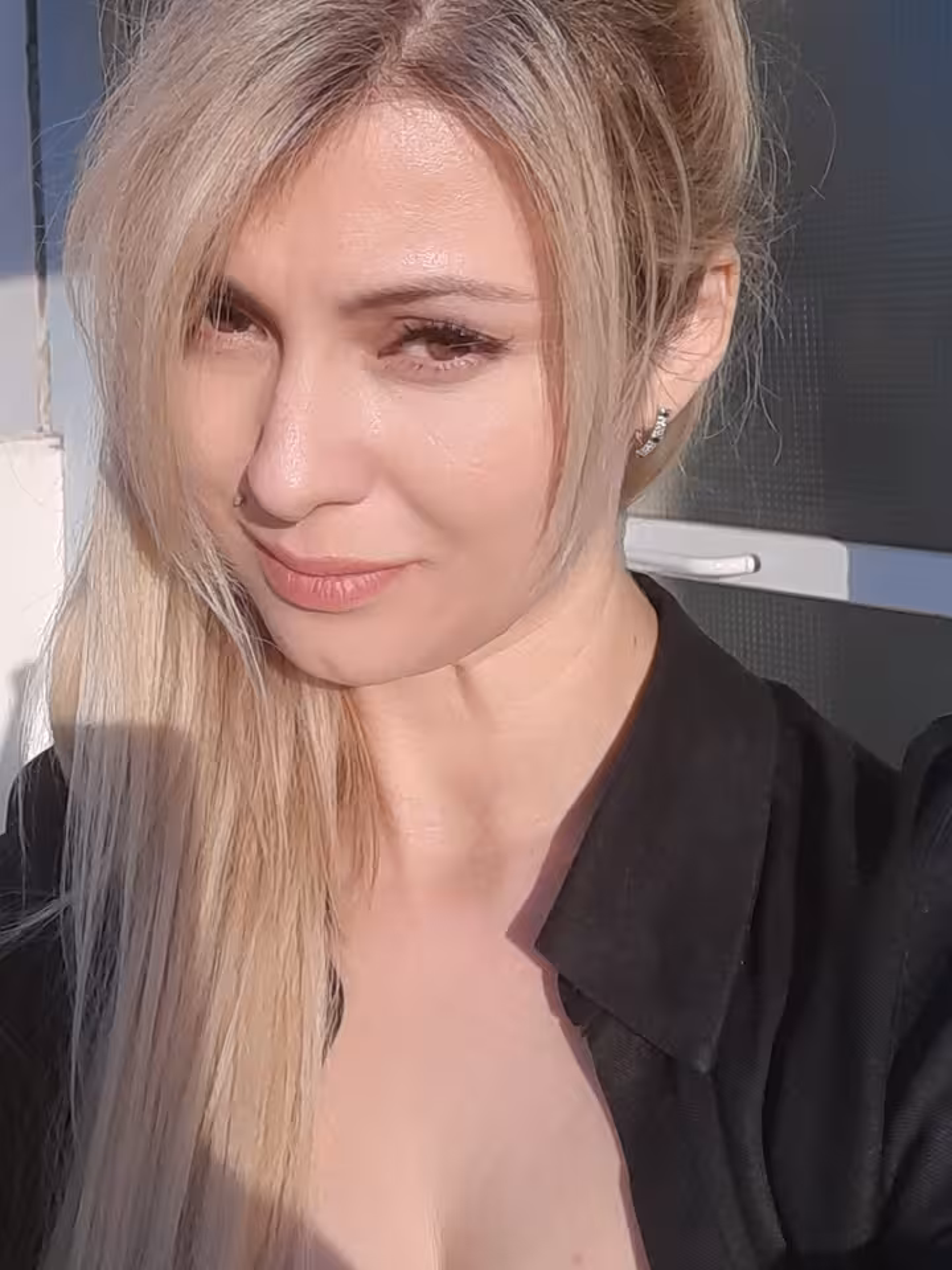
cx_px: 476
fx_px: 917
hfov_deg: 54.9
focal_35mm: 25
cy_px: 635
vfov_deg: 69.4
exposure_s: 1/2000
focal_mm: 3.4
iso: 64
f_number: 2
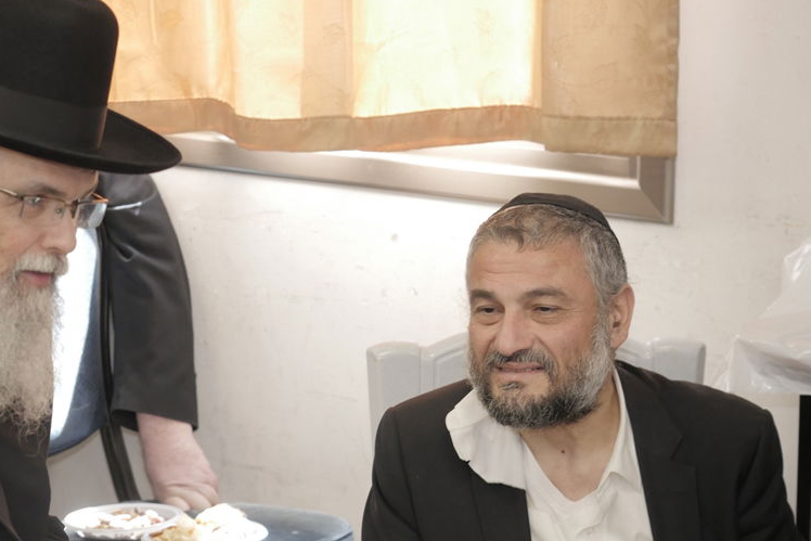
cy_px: 333
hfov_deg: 13.0
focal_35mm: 158
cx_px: 269
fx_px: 3560
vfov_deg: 8.7
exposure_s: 1/160
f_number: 2.8
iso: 640
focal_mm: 55
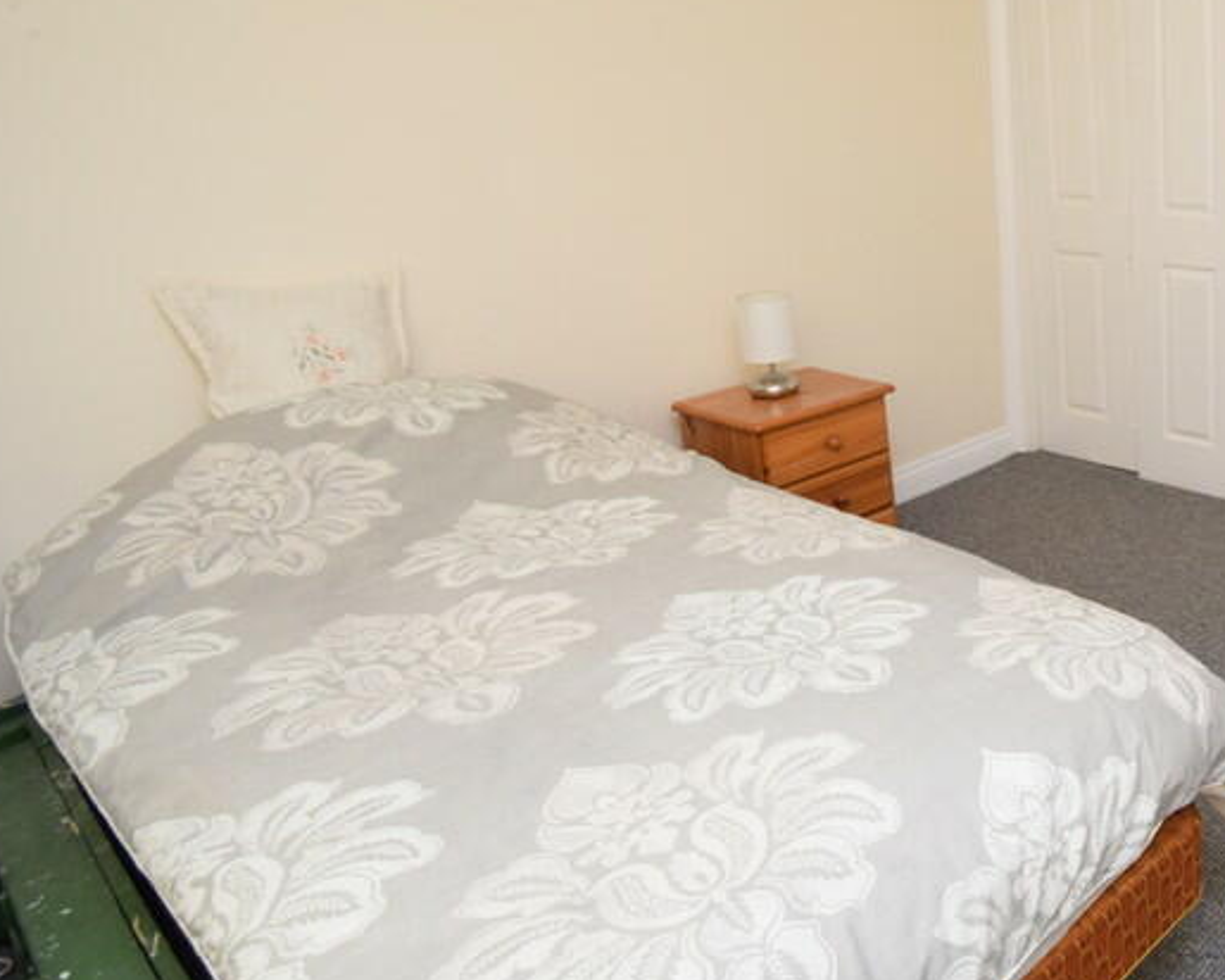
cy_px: 322
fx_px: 1015
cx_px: 1144
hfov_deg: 53.0
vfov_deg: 50.6
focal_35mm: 28
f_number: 4.5
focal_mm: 10
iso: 800
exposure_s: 1/80
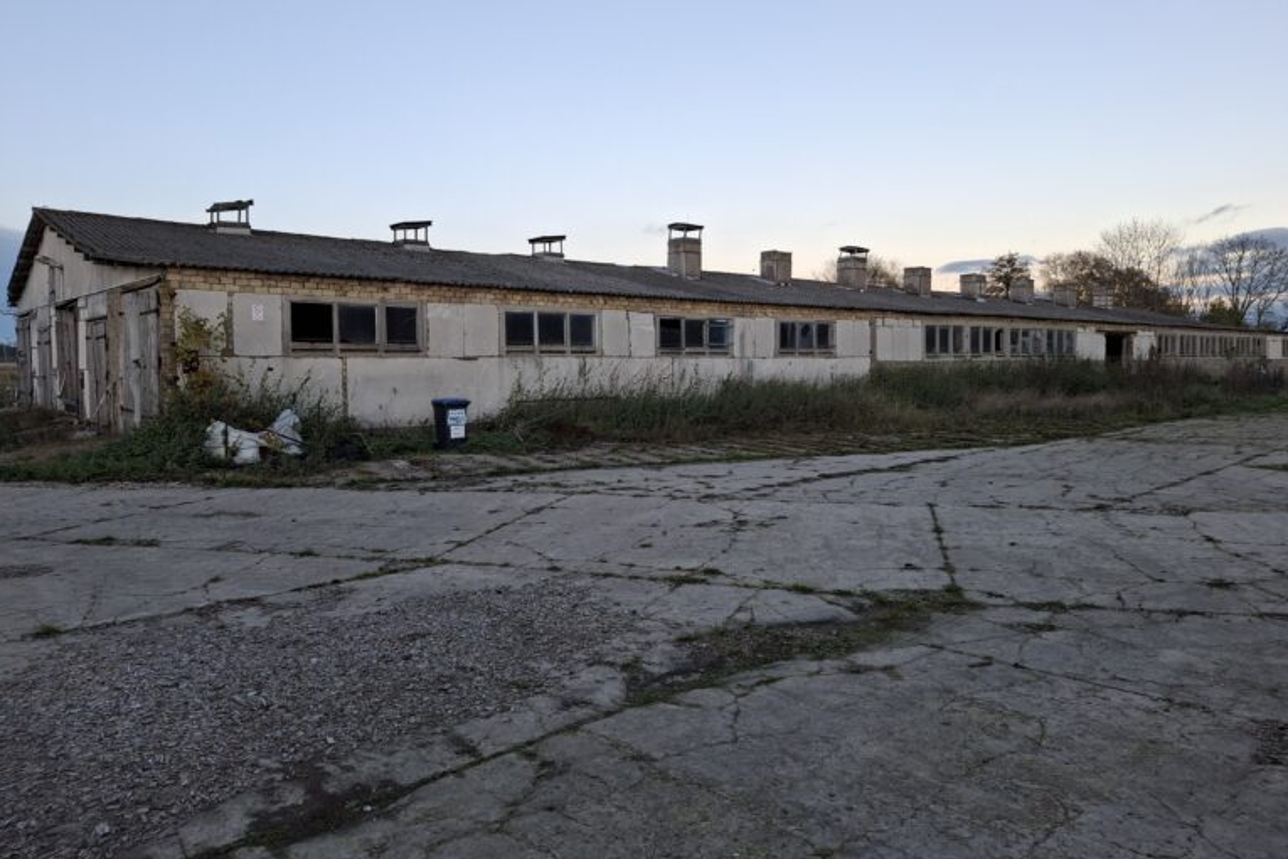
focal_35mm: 24
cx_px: 645
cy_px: 387
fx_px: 859
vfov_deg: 53.0
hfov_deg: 73.7
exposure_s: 1/120
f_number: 1.8
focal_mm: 5.54
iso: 50
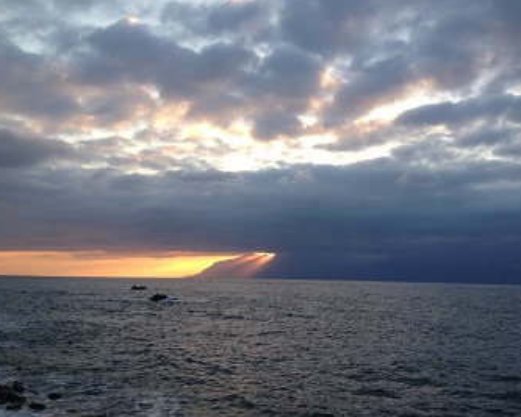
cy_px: 205
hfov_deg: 44.7
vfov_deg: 36.5
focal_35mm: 41
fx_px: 633
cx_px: 294
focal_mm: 4.28
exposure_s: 1/298
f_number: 2.4
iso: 50
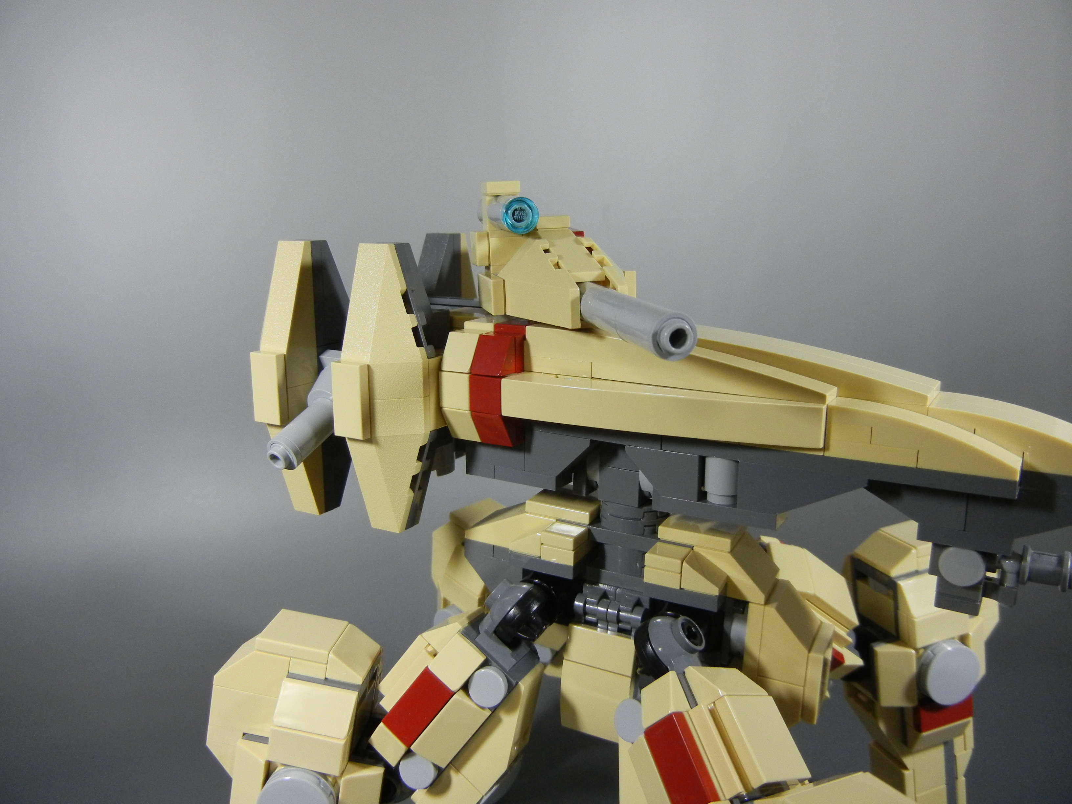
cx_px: 536
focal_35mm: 30
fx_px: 929
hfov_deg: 60.0
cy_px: 402
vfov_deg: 46.8
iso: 400
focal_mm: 5.4
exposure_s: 1/69.7
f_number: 3.5
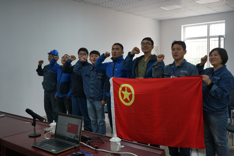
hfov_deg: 53.1
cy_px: 78
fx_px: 234
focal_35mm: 36
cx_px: 117
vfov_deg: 36.9
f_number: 4
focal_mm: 36
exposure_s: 1/160
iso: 1000
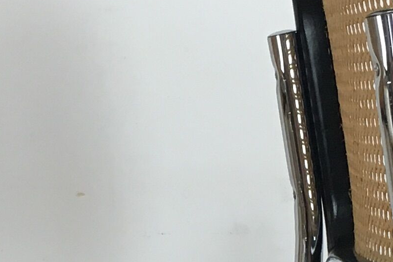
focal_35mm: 153
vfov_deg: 8.5
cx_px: 148
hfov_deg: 13.4
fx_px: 1670
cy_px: 511
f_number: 2.2
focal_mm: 4.15
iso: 32
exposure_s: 1/33
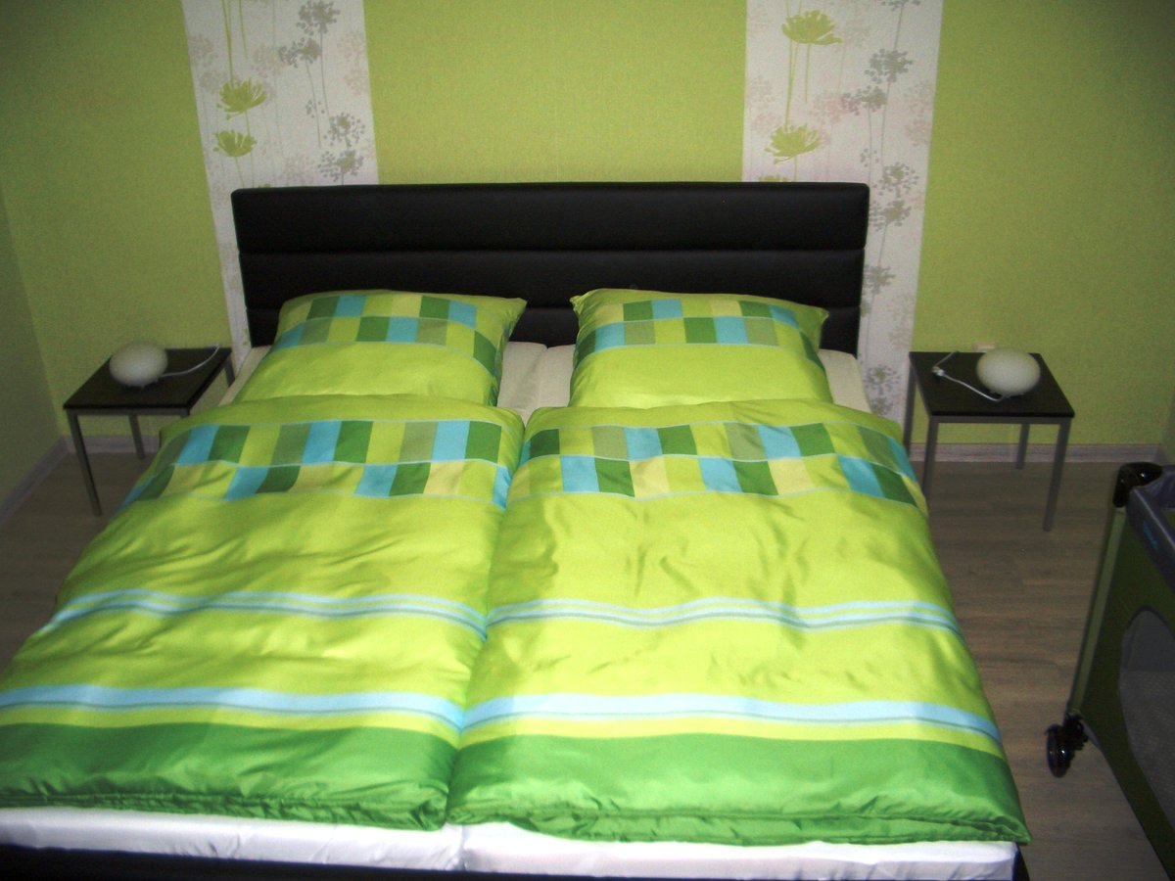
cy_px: 440
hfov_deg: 52.6
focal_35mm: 35
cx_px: 588
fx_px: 1188
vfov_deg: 40.7
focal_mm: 5.8
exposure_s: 1/60
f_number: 2.6
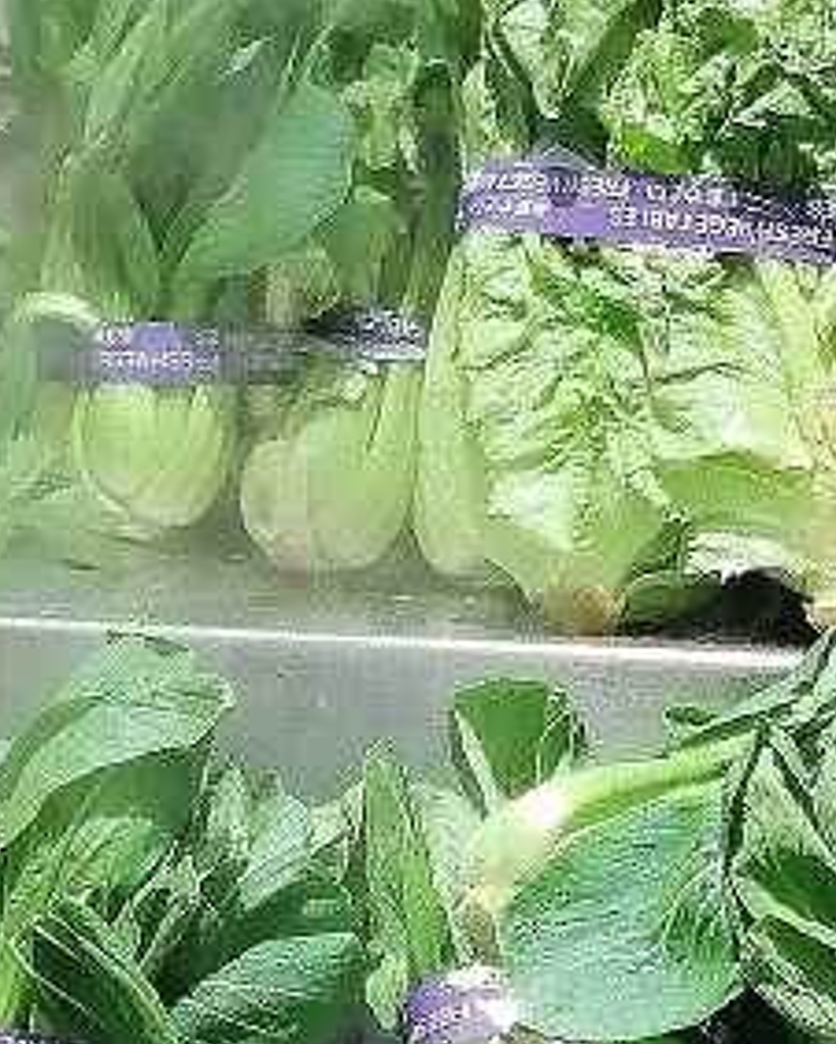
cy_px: 500
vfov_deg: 17.8
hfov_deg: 14.3
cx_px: 433
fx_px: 3337
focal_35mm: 108
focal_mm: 3.6
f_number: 4
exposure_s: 1/100
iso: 64
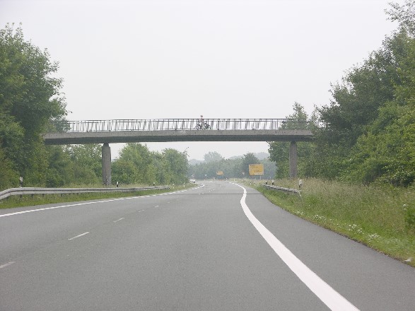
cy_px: 156
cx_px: 208
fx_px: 1678
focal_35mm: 140
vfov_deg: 10.6
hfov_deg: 14.1
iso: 50
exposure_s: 1/164
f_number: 5.4
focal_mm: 34.7
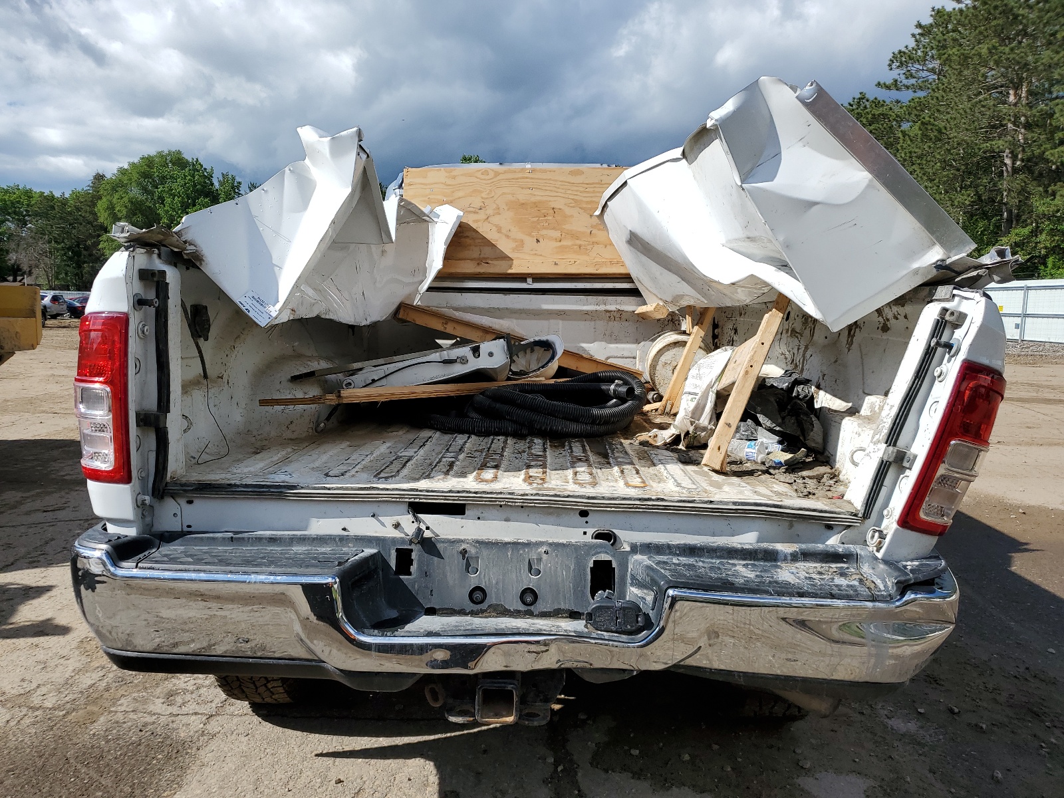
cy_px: 399
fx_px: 799
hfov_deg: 67.3
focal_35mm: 26
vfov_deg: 53.1
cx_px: 532
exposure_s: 1/5000
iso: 50
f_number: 1.5
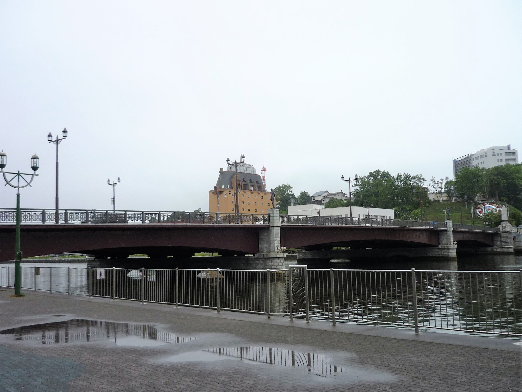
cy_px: 196
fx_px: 498
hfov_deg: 55.4
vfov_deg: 42.9
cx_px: 261
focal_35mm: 33
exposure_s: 1/640
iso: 100
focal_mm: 5.5
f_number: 2.8
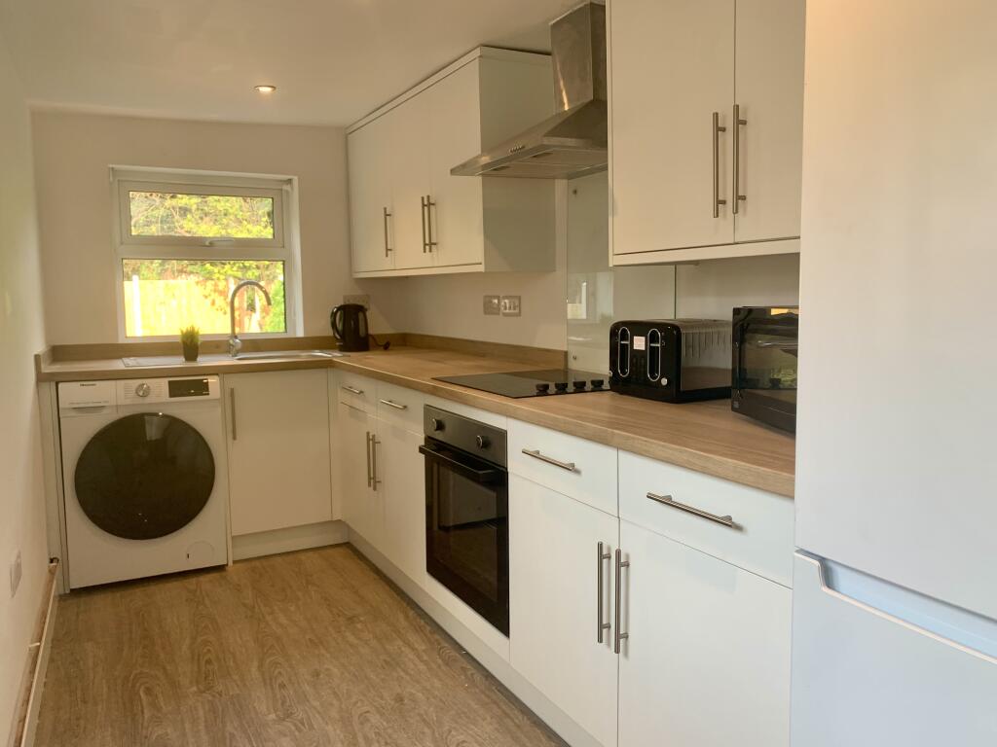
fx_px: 749
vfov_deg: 53.1
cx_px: 498
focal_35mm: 26
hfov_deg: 67.3
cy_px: 374
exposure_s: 1/121
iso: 50
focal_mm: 4.25
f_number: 1.8
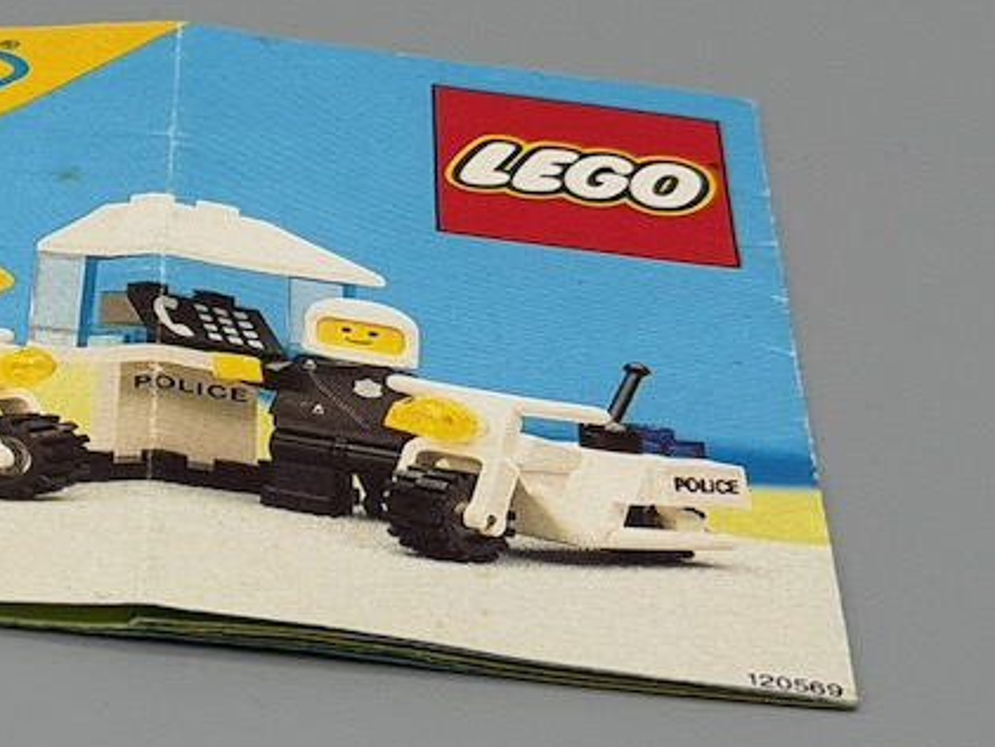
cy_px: 286
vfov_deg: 10.2
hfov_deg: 12.8
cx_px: -515
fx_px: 4198
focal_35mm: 146
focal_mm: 6.76
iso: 64
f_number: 1.78
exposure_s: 1/819
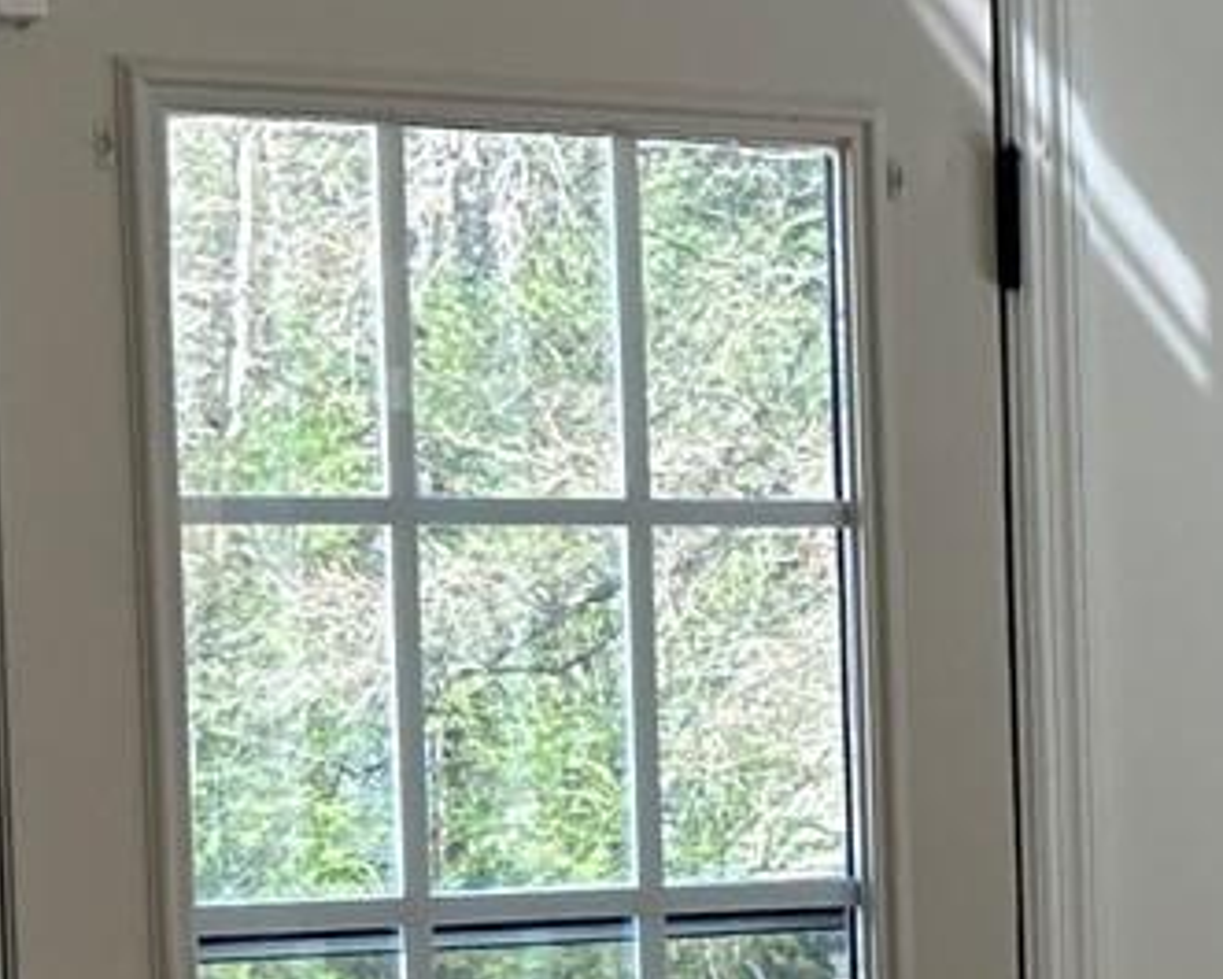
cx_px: 2453
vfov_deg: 9.8
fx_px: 5684
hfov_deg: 11.1
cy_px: 964
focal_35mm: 157
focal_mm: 5.7
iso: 32
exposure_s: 1/120
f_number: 1.5
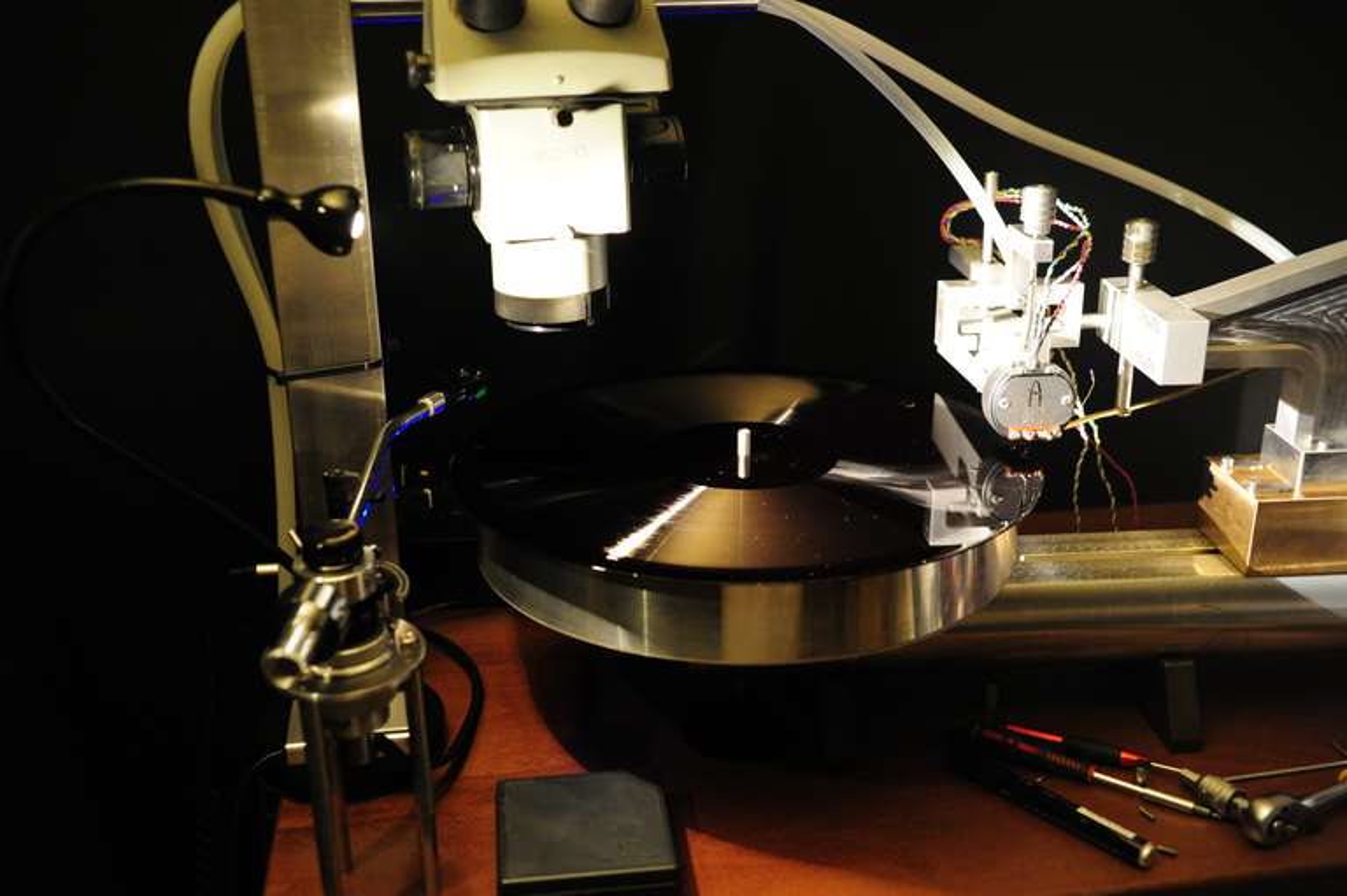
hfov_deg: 54.5
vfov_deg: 37.8
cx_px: 674
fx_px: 1309
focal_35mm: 35
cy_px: 448
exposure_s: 1/30
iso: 6400
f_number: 2.8
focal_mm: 35
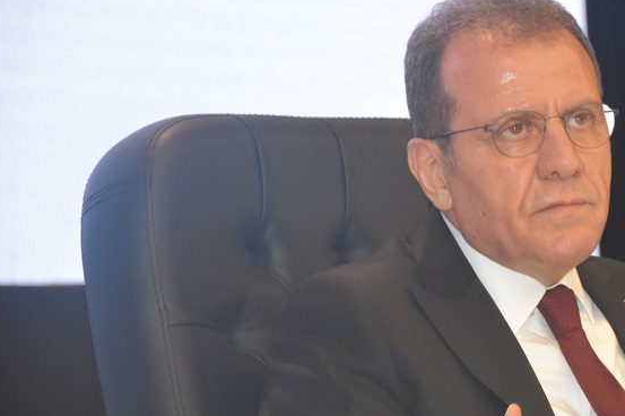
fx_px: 5274
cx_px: 557
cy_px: 262
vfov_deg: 4.5
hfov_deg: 6.8
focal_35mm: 304
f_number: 5.6
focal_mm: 112
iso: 1800
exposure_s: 1/60
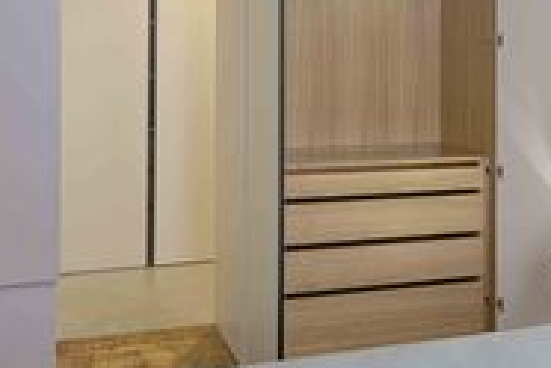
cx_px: 367
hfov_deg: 37.8
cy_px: 40
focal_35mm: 52
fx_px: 796
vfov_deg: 25.2
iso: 100
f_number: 8
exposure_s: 1.3
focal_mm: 14
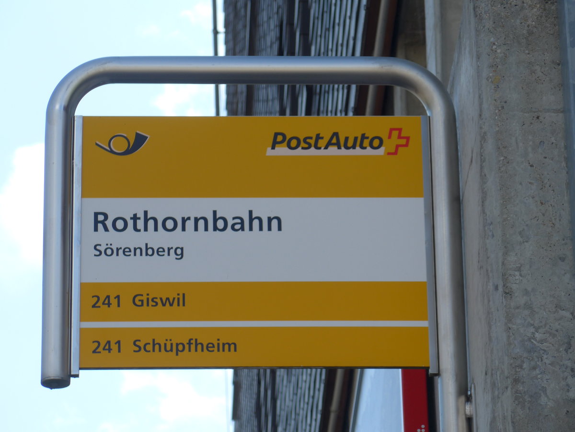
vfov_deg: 6.7
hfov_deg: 8.9
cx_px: 288
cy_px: 216
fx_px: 3688
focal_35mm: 222
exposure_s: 1/200
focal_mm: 42.8
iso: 80
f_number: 5.9
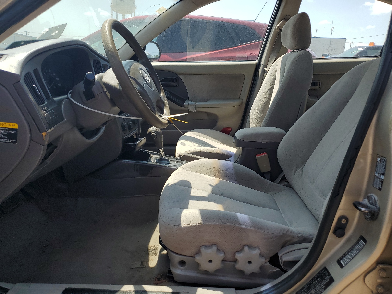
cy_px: 147
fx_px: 294
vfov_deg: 53.1
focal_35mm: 26
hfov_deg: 67.3
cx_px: 196
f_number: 1.5
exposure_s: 1/1429
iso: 50
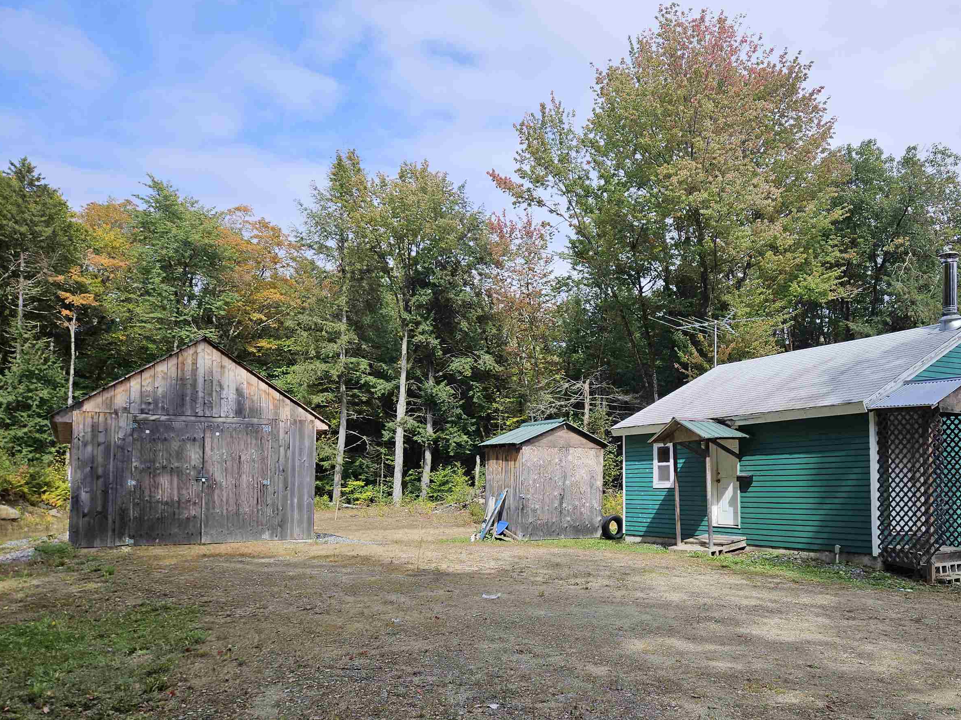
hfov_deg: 58.9
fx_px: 833
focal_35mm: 30
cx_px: 623
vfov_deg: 46.5
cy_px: 442
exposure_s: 1/1145
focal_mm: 5.4
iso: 25
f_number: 1.8
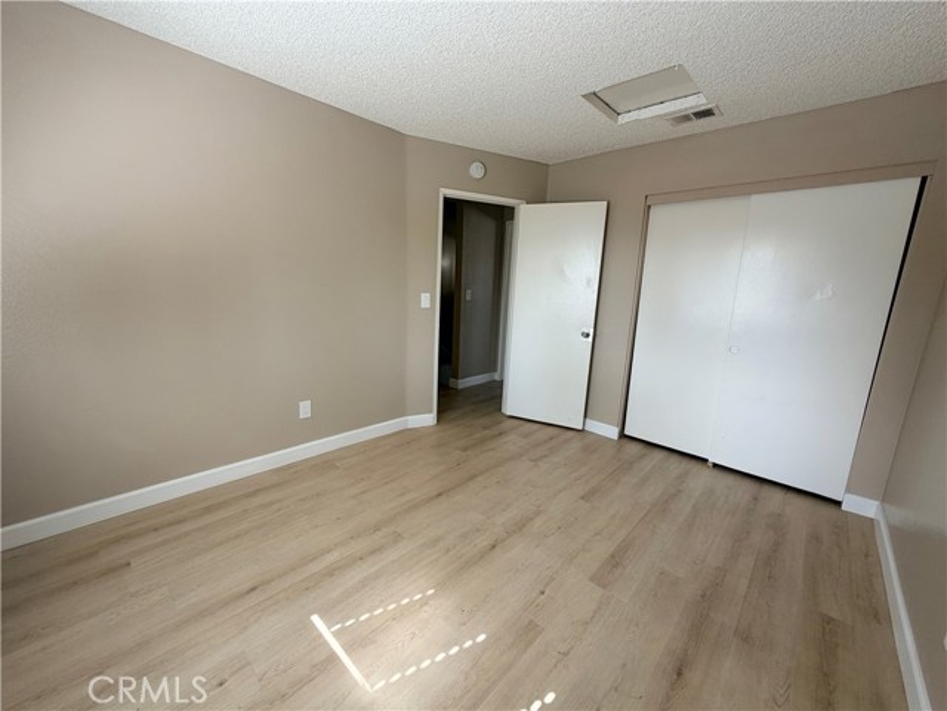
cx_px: 474
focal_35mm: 14
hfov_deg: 102.1
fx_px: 383
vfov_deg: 85.7
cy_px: 356
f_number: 2.2
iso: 100
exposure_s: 1/121
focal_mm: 2.22
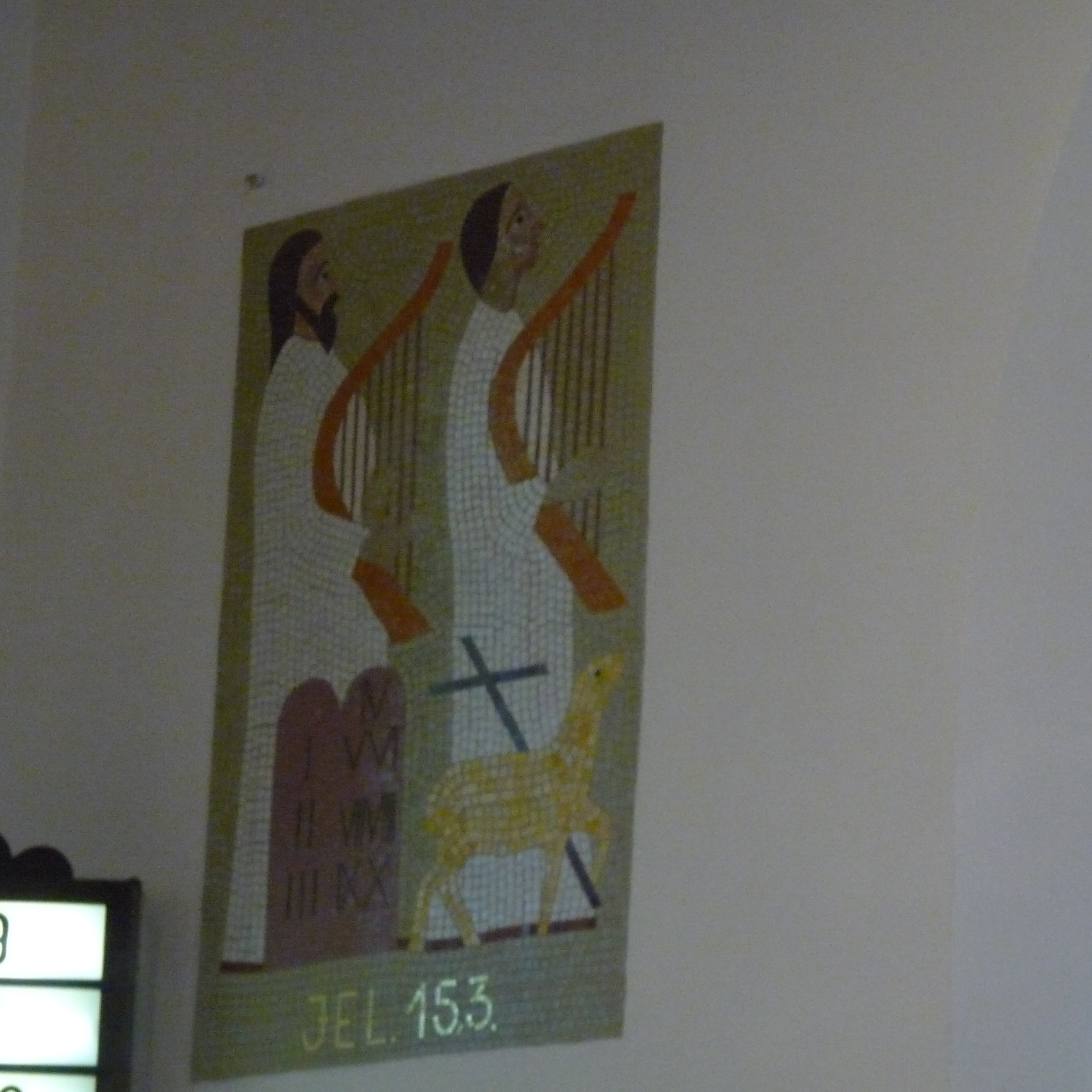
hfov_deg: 13.0
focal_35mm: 134
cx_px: 563
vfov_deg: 13.0
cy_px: 544
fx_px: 4783
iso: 800
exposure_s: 1/100
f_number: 3.6
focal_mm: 20.1
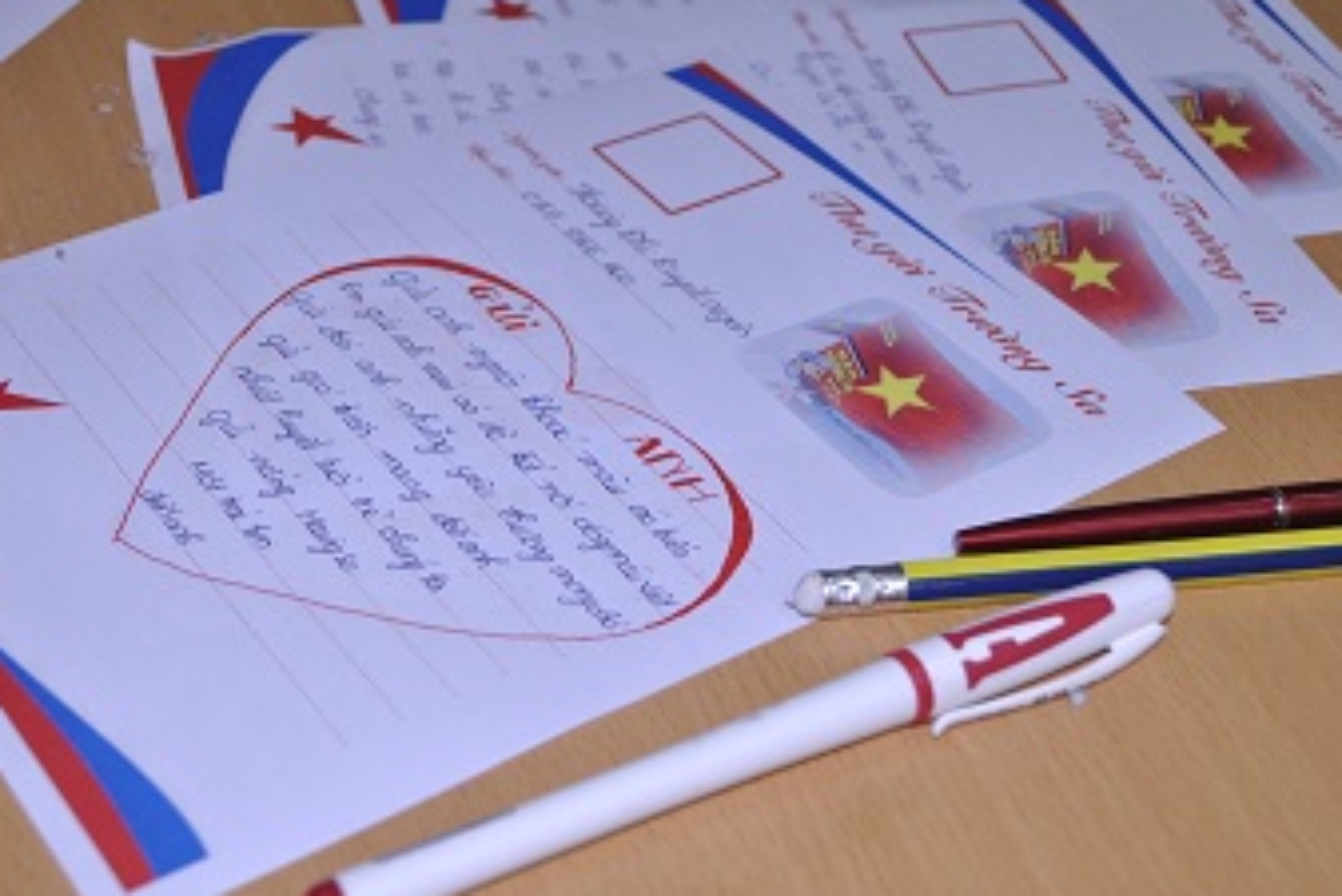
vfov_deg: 20.9
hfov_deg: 30.9
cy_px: 432
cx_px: 737
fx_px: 2424
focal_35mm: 65
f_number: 5
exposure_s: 1/40
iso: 360
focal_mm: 34
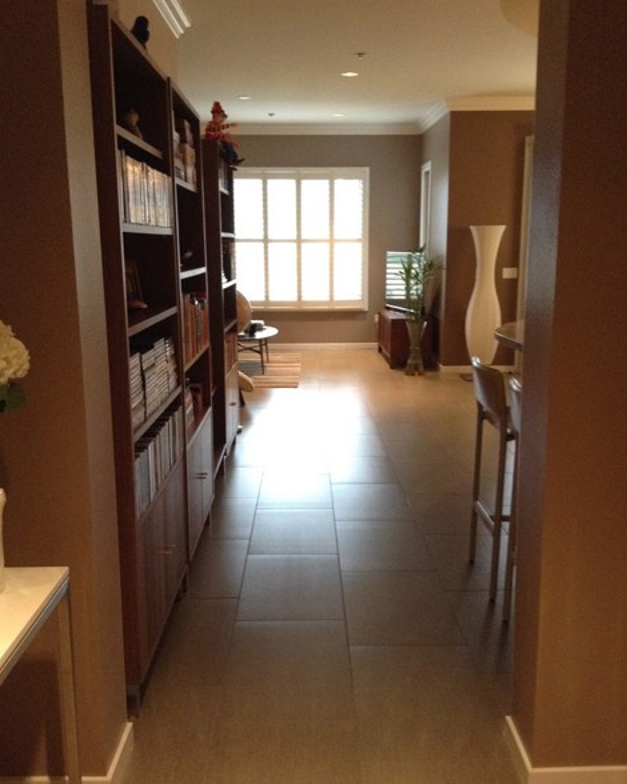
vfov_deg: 51.5
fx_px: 812
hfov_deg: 42.2
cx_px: 316
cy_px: 399
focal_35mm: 35
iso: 200
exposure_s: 1/24
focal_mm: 3.3
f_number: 2.4
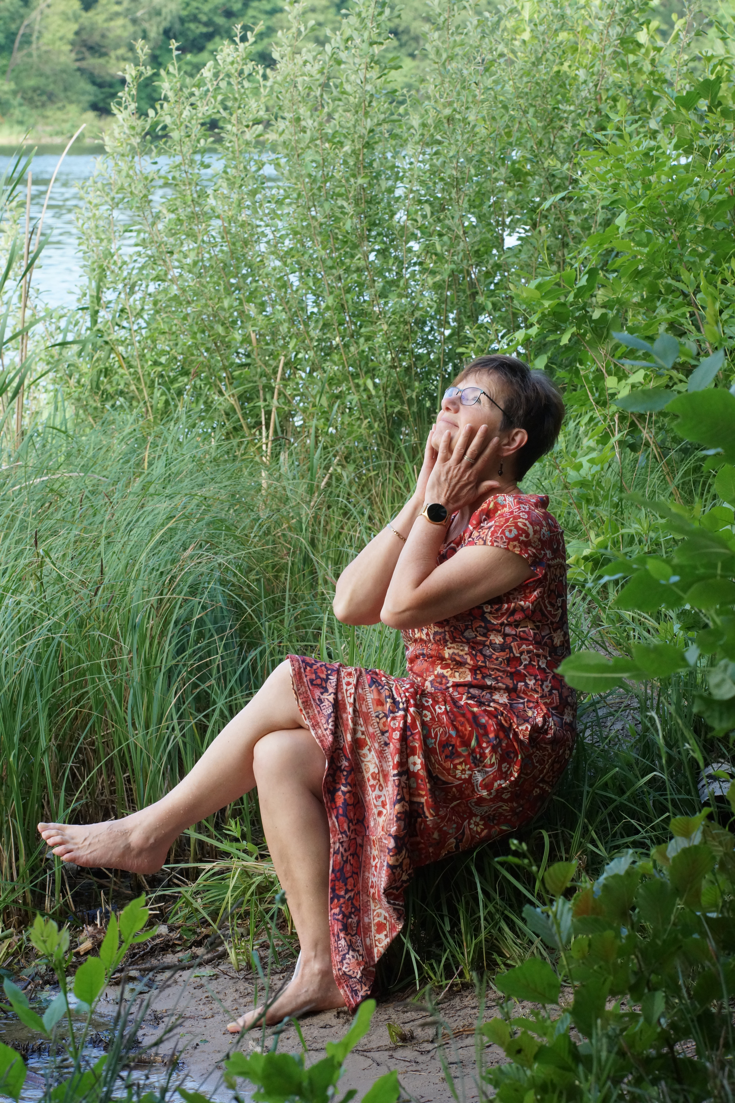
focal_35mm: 135
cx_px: 368
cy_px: 552
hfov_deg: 10.2
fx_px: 4134
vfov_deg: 15.2
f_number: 16
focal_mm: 135
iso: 1600
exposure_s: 1/160
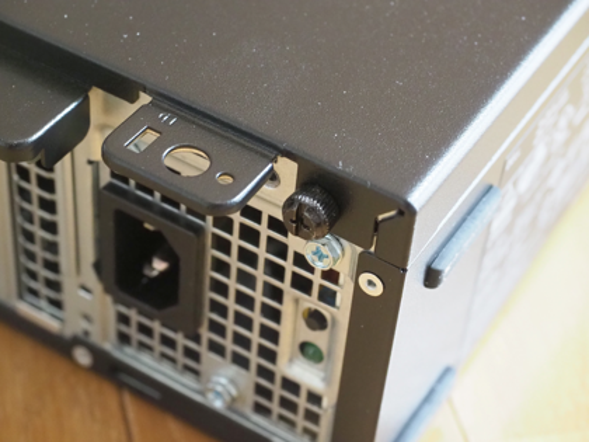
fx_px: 1361
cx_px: 294
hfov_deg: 24.4
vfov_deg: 18.4
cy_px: 221
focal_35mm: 80
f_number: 5.6
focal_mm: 40
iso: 6400
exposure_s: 1/60
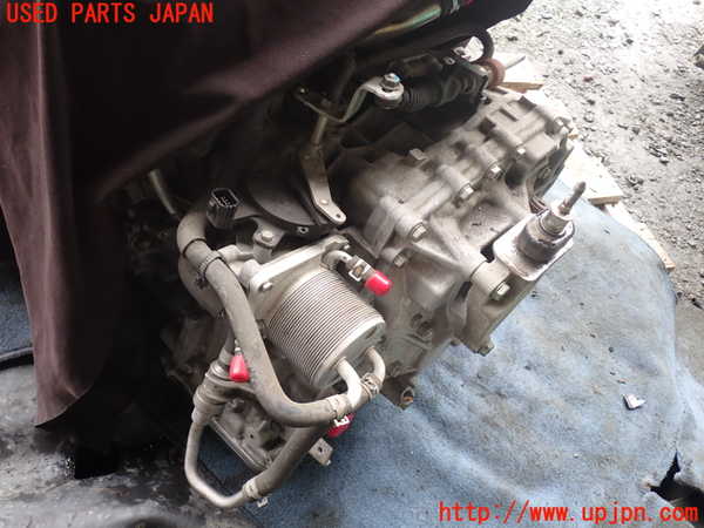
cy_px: 264
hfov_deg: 60.0
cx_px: 352
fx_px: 610
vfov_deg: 46.8
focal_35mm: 30
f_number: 2.3
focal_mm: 5.4
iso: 125
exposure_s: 1/60
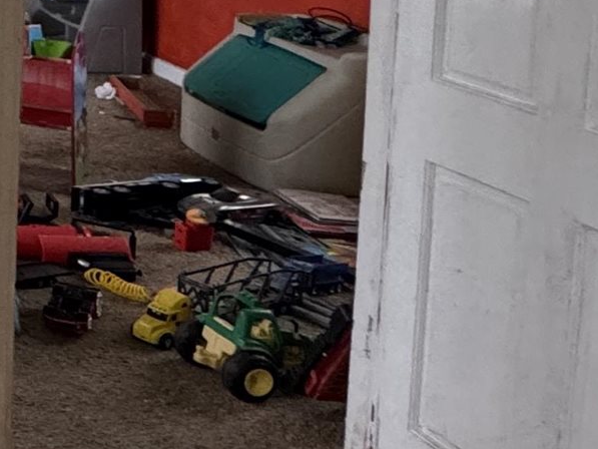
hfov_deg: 18.0
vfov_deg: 19.2
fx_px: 1244
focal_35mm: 72
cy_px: -103
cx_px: -610
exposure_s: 1/93
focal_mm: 2.22
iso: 320
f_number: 2.2
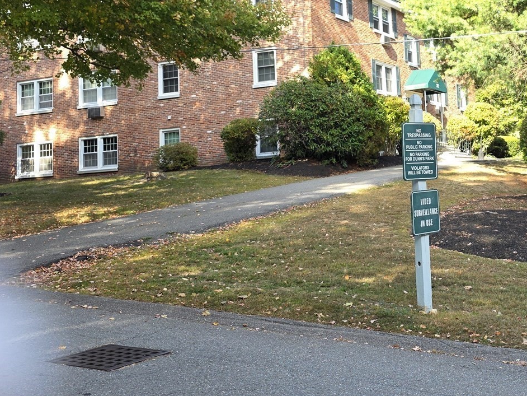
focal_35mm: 50
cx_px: 437
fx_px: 761
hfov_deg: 36.6
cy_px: 107
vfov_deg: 28.8
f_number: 1.7
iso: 50
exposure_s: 1/359
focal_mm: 6.3
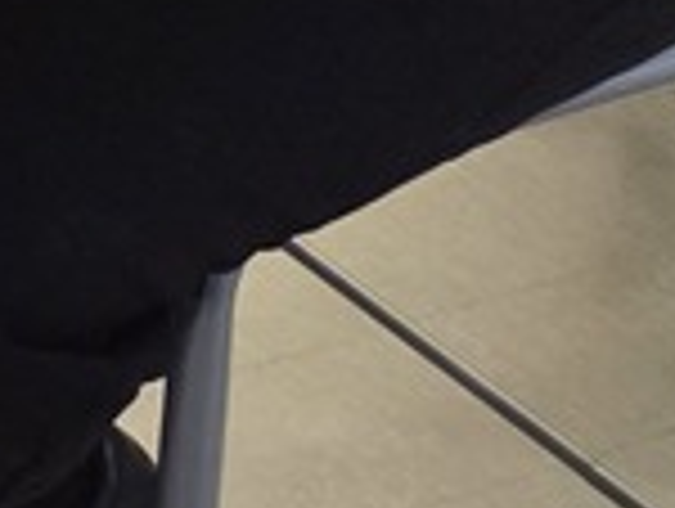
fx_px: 3066
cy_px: -1003
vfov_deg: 8.1
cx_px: -1210
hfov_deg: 10.0
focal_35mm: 157
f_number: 1.8
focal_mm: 5.4
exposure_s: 1/120
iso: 640
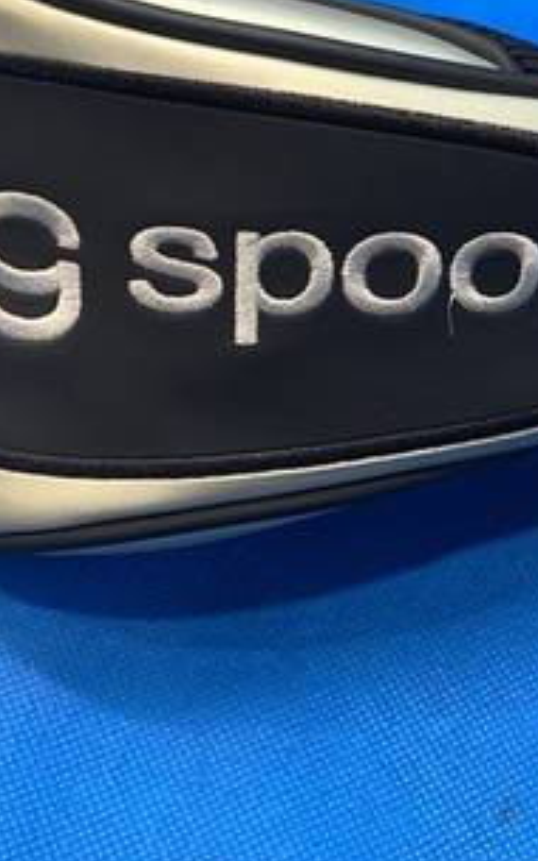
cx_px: 487
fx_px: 1361
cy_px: 266
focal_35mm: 58
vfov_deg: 34.7
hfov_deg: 21.8
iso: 125
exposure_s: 1/60
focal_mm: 4.25
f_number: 1.8
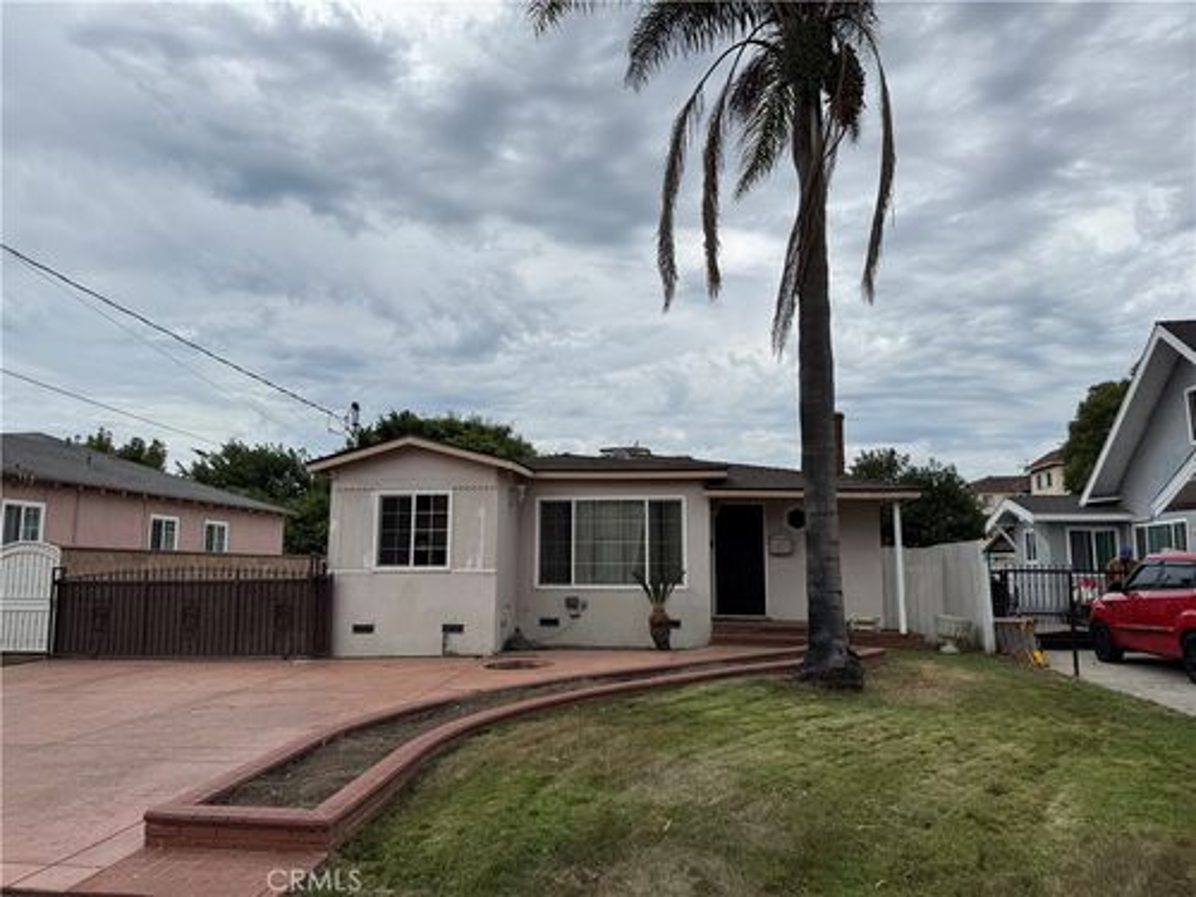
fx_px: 829
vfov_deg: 56.8
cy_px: 448
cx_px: 598
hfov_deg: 71.6
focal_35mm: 24
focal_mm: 6.76
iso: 80
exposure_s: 1/5814
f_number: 1.78
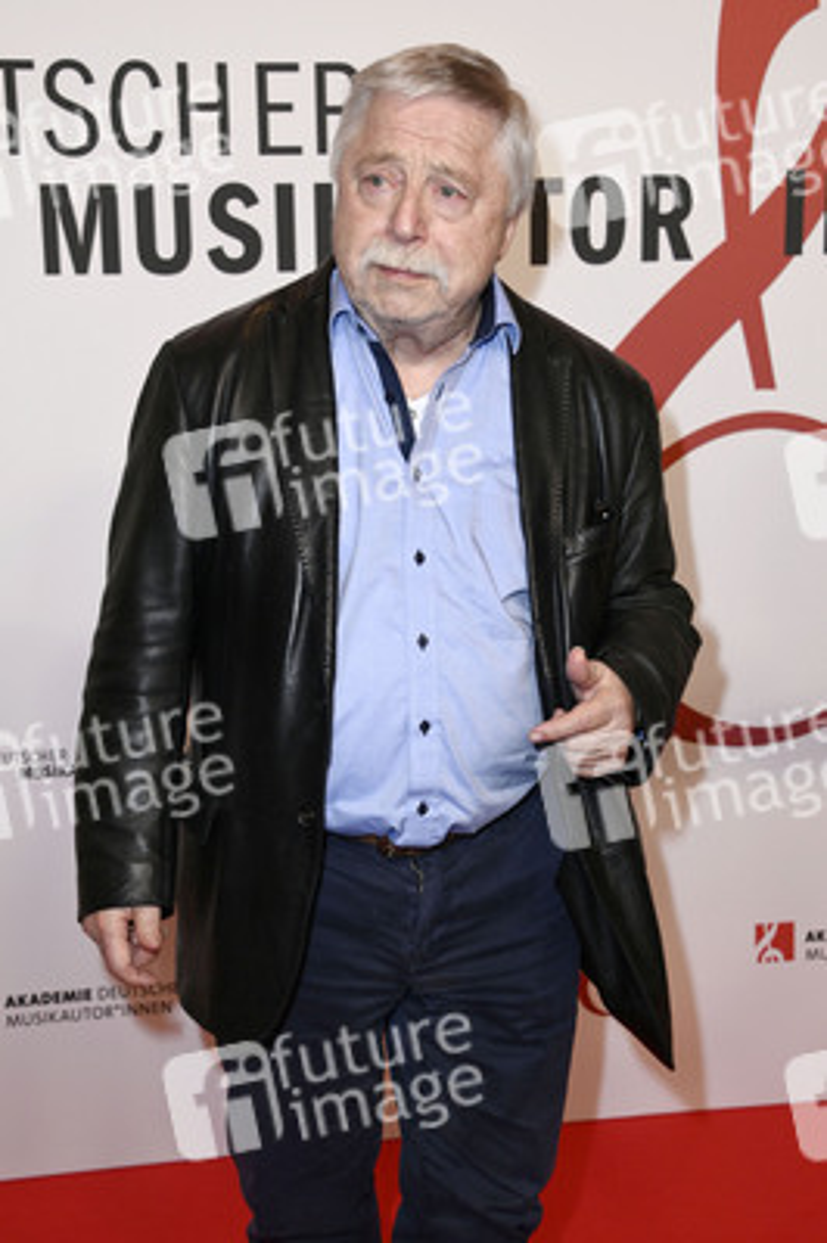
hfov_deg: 26.9
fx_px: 1726
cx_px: 414
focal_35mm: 50
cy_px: 622
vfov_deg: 39.6
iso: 800
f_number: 5.6
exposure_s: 1/250
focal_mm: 50
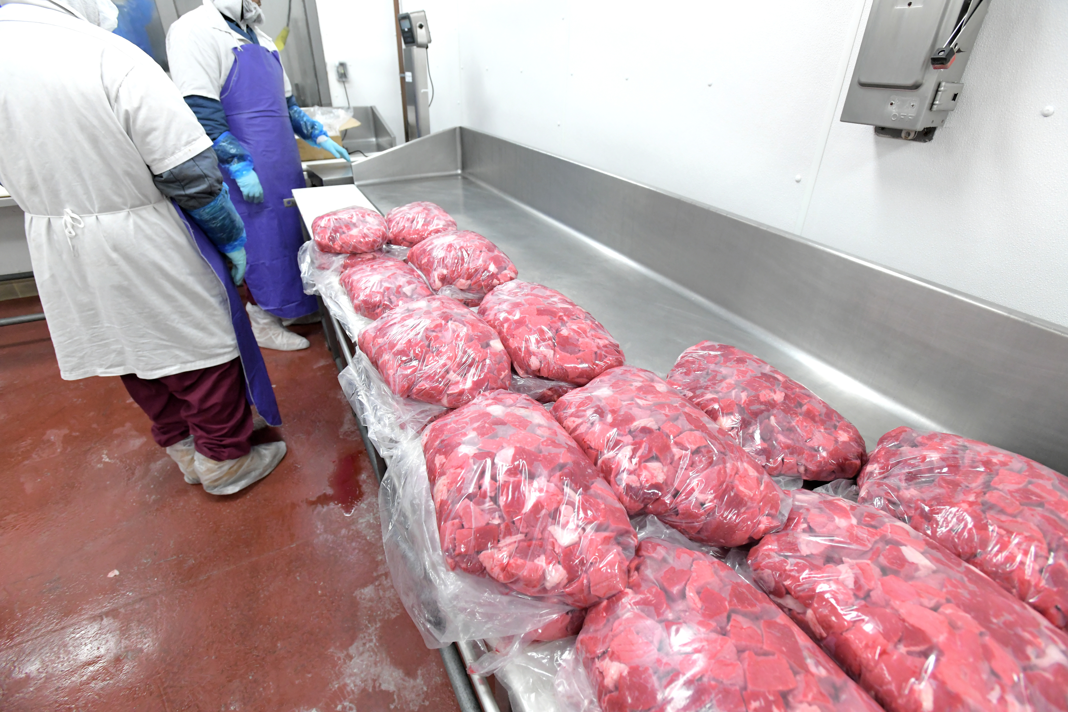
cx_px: 534
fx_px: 504
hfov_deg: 93.3
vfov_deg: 70.4
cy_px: 356
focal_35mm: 17
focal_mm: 17
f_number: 5.6
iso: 4000
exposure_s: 1/200
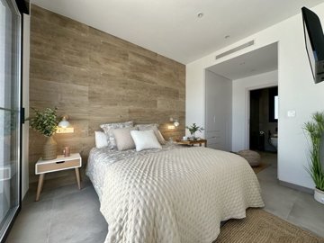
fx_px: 131
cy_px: 122
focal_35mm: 14
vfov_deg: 85.7
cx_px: 162
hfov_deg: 102.1
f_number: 2.2
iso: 40
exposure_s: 1/225
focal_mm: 2.22
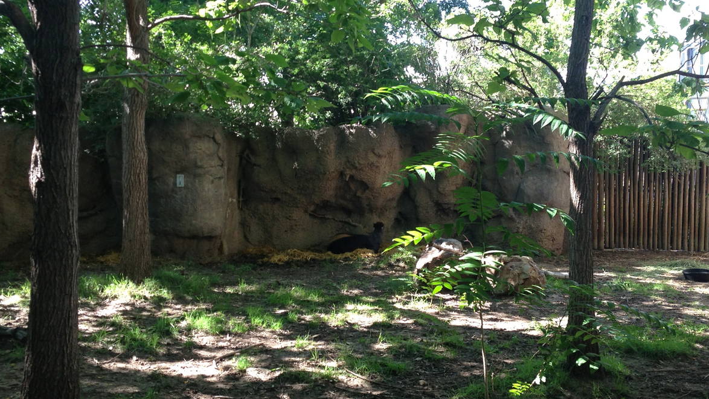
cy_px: 208
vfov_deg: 24.4
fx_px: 921
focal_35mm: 49
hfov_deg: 42.1
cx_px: 367
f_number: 2.4
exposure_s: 1/120
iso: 64
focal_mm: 4.13
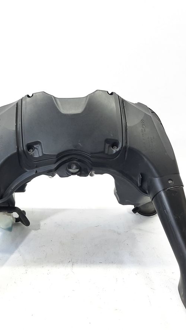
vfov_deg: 54.0
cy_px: 168
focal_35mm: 37
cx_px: 62
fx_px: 324
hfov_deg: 31.7
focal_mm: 4.6
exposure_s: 1/50
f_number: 2
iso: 125
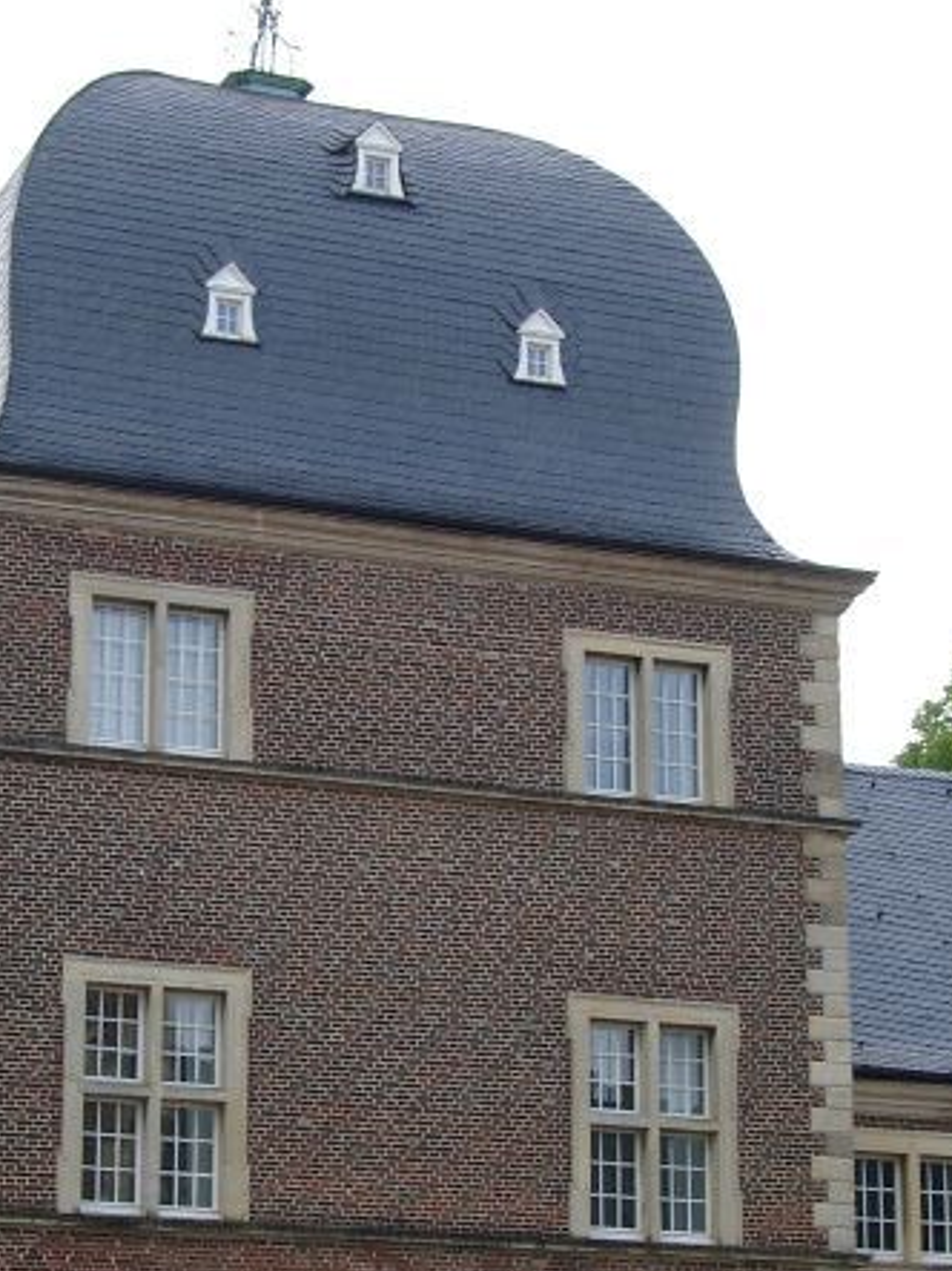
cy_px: 858
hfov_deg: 14.4
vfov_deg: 19.0
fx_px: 3779
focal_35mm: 103
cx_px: 387
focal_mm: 11.76
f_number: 4
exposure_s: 1/144
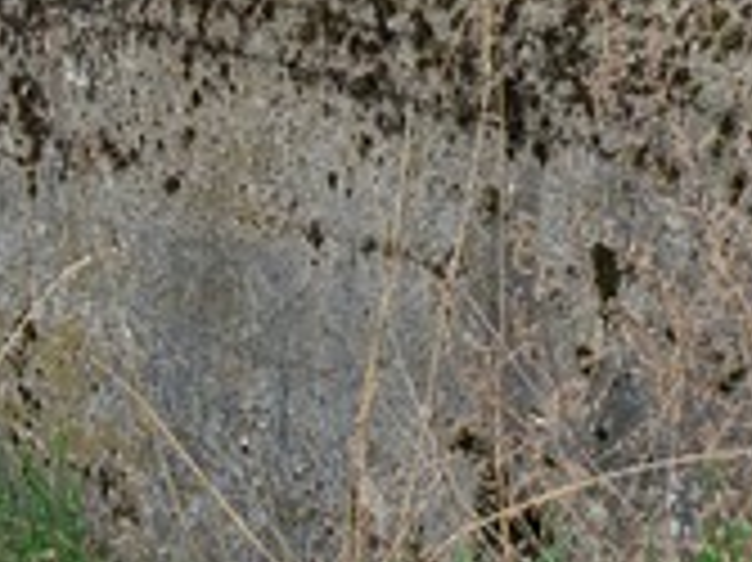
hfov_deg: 11.9
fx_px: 3604
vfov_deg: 8.7
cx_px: 608
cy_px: -254
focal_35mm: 166
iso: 400
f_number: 8
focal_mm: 26
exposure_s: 1/80
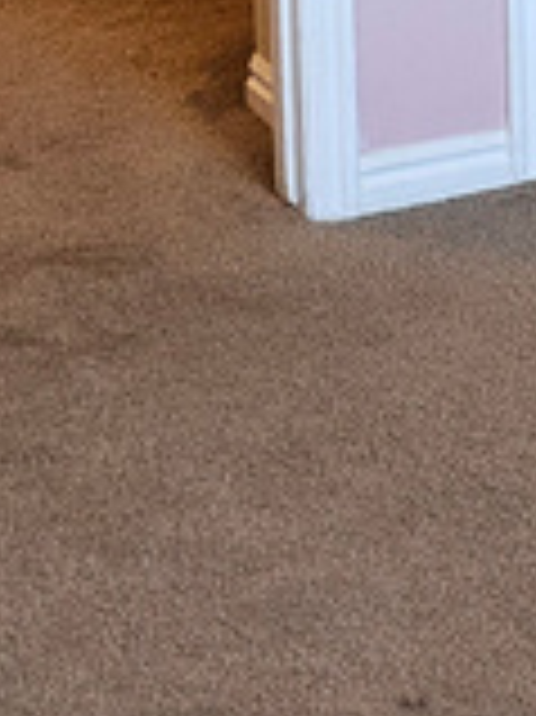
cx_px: 757
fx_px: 3060
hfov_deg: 9.8
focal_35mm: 148
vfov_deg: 11.7
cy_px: -788
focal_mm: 6.3
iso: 100
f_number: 1.7
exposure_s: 1/30
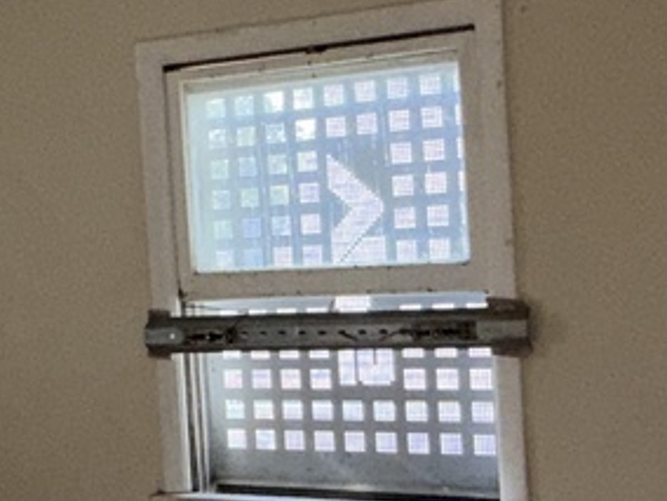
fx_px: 1368
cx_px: 5
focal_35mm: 71
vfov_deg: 20.7
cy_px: 294
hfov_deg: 26.0
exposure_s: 1/104
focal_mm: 2.22
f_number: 2.2
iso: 100
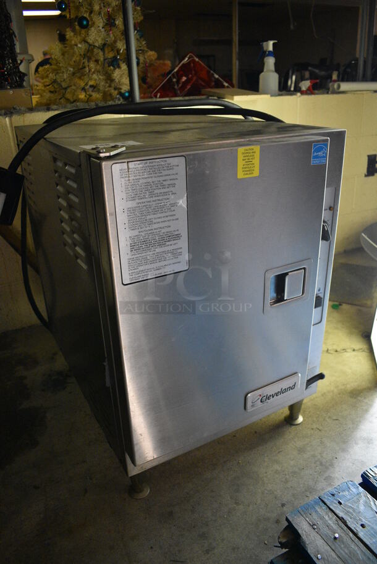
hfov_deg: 48.0
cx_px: 188
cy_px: 282
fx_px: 423
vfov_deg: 67.3
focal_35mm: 27
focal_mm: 18
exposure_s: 1/125
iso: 3600
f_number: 3.5
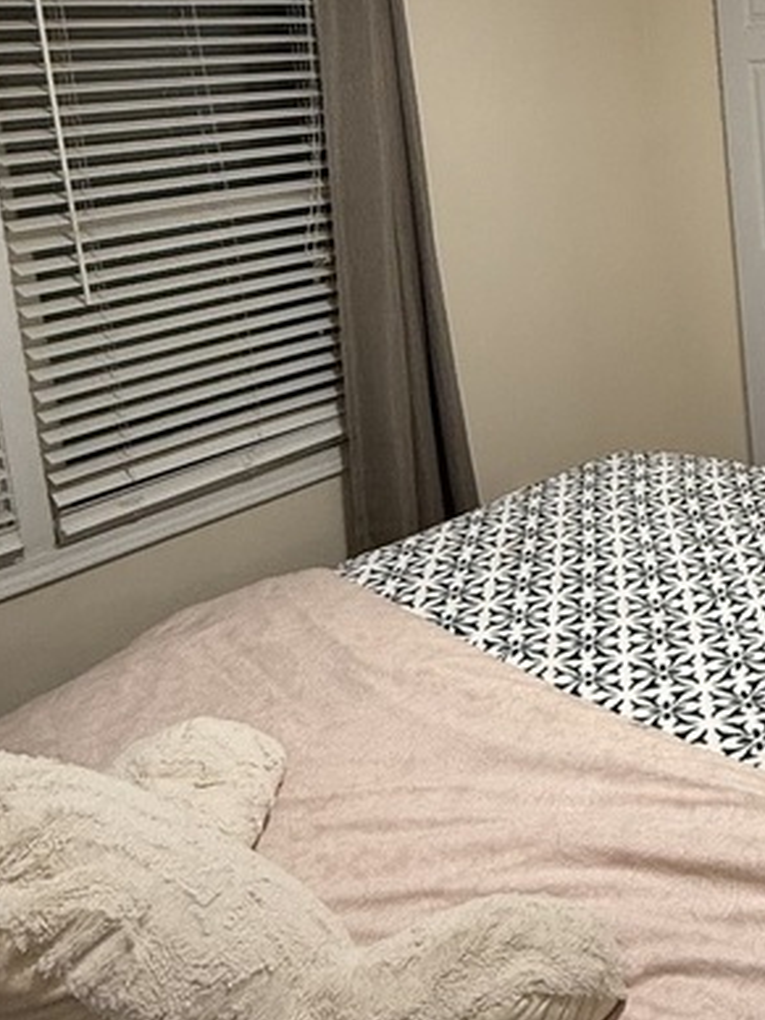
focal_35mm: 39
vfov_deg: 45.3
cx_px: 904
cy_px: 195
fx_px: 1149
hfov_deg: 31.3
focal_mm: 2.22
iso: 400
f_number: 2.2
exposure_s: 1/120
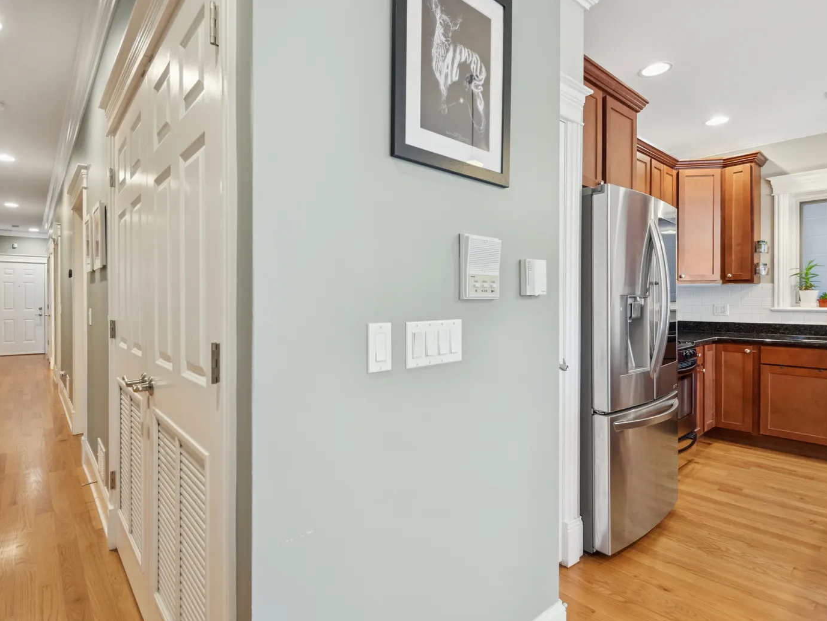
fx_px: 406
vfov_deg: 74.7
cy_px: 314
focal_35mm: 17
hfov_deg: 90.6
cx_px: 362
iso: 400
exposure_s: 1/4
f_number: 8
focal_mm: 10
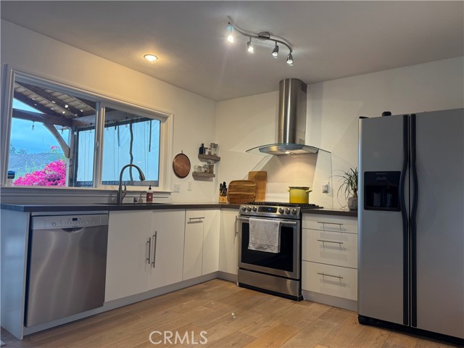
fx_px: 322
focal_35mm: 24
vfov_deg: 56.8
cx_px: 232
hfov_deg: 71.6
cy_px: 174
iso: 125
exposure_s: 1/60
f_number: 1.78
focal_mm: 6.76
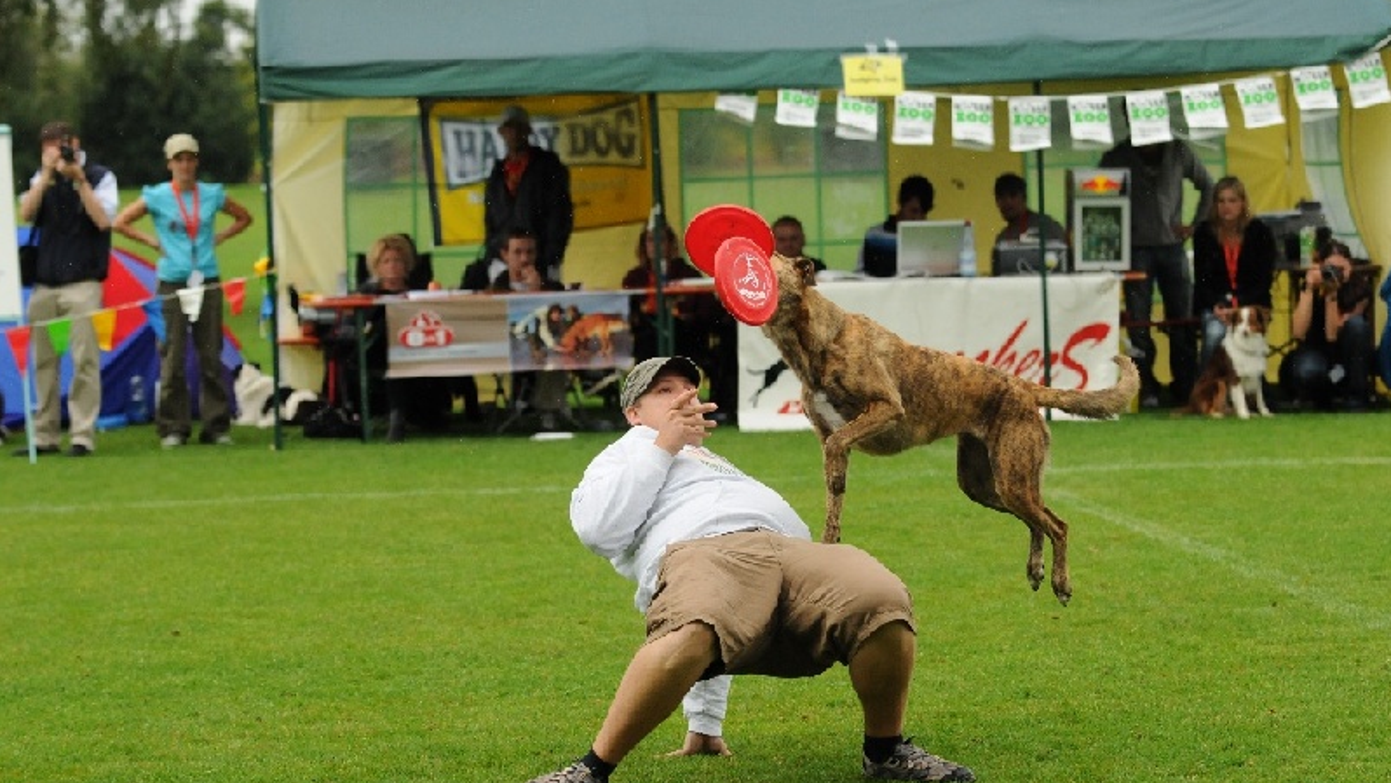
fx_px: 4758
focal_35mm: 129
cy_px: 430
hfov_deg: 16.6
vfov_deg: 9.4
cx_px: 696
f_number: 3.2
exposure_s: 1/2500
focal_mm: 82
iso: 800
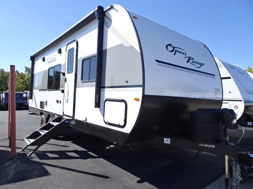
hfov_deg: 71.6
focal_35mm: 24
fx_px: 175
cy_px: 94
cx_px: 126
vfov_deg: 56.8
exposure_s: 1/640
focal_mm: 4.1
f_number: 3.5
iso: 80
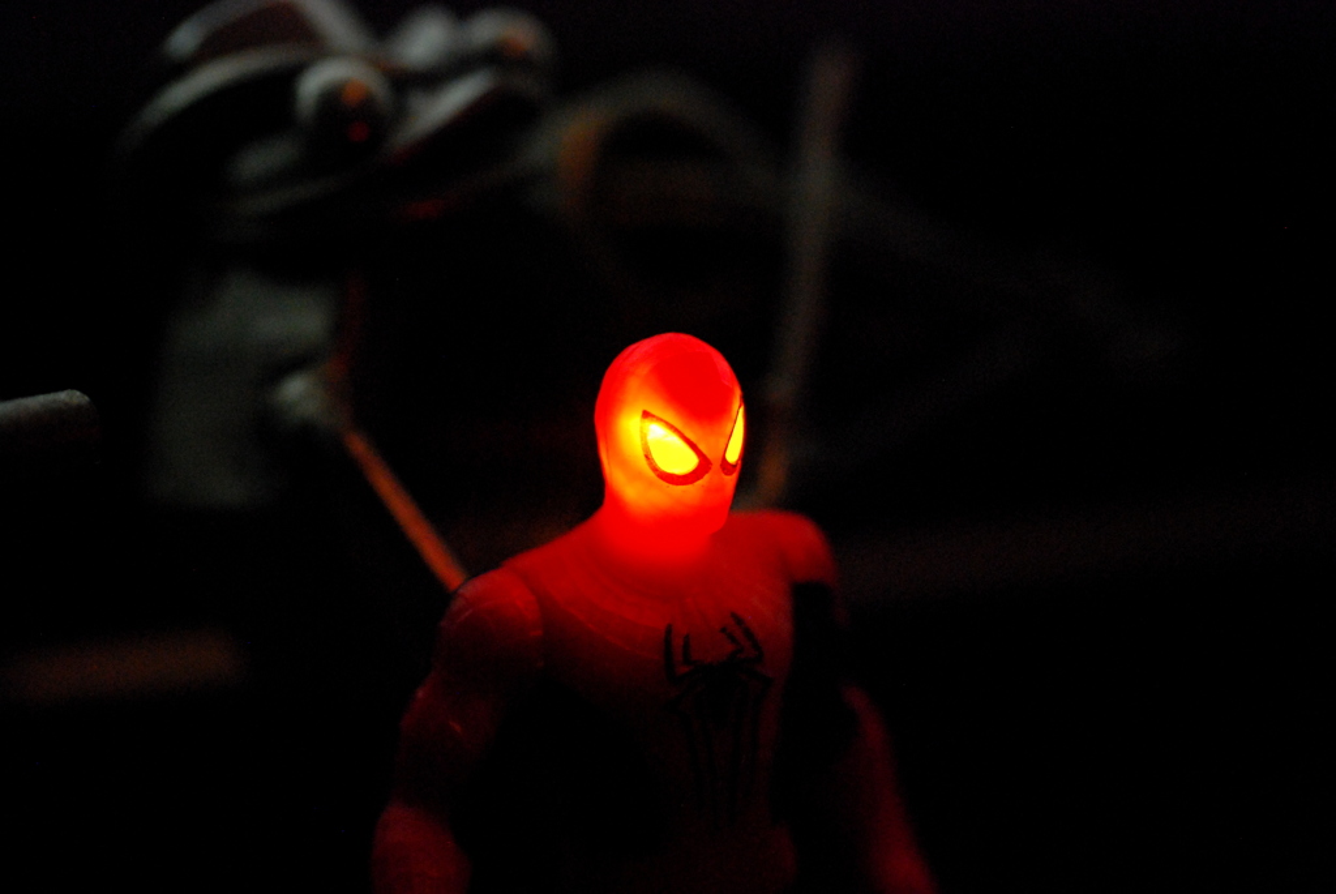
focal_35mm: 90
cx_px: 668
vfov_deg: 15.2
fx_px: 3343
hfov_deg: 22.6
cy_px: 447
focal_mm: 60
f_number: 4.5
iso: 1600
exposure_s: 1/30
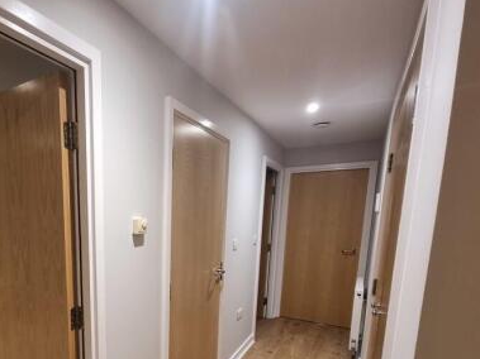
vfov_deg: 62.6
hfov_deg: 77.8
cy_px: 264
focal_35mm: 20
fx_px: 277
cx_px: 142
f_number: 2.2
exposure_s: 1/50
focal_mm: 2.2
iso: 400
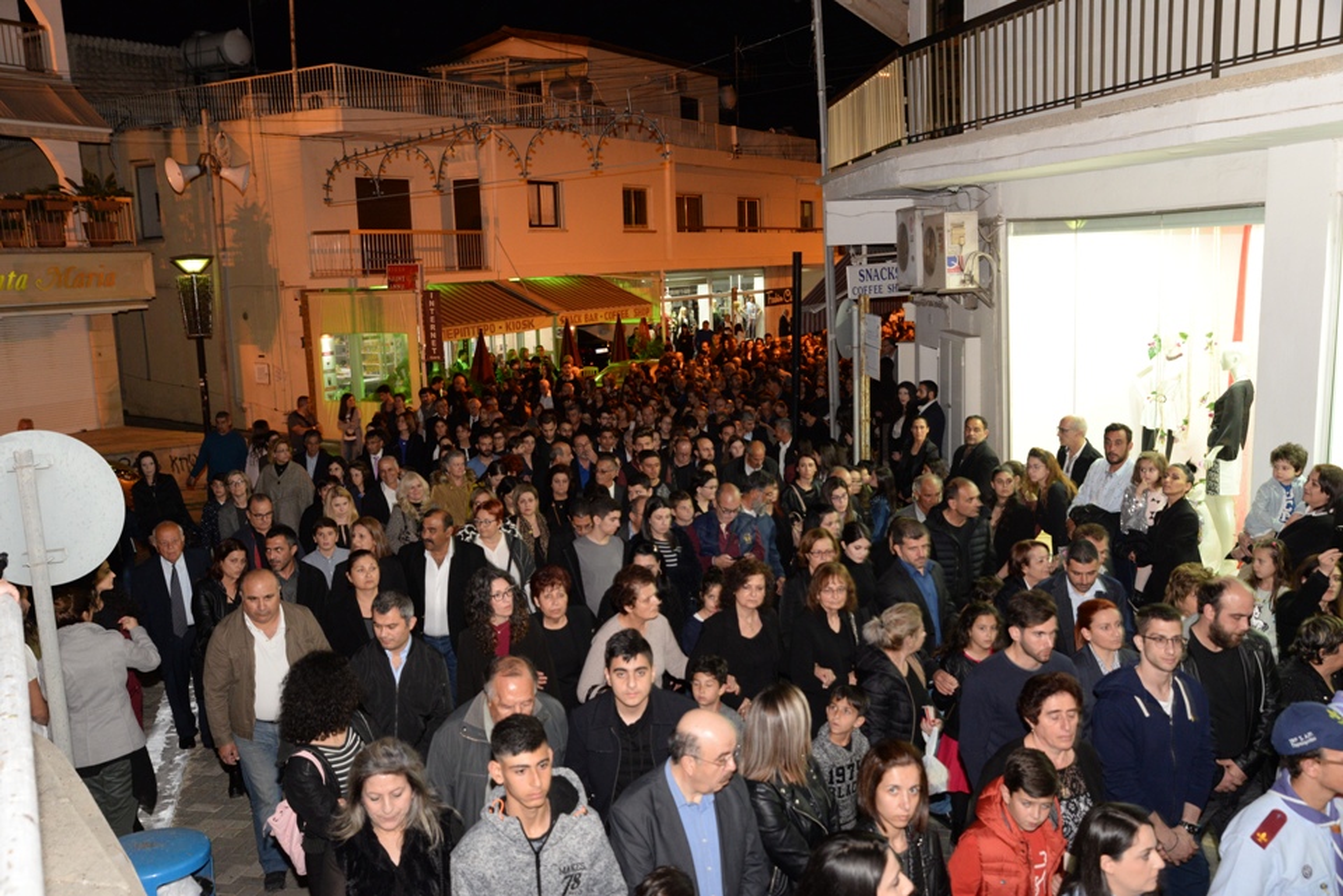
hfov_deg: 58.7
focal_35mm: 32
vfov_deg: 41.2
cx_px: 672
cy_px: 448
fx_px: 1194
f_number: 6.3
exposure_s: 1/20
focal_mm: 32
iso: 2000
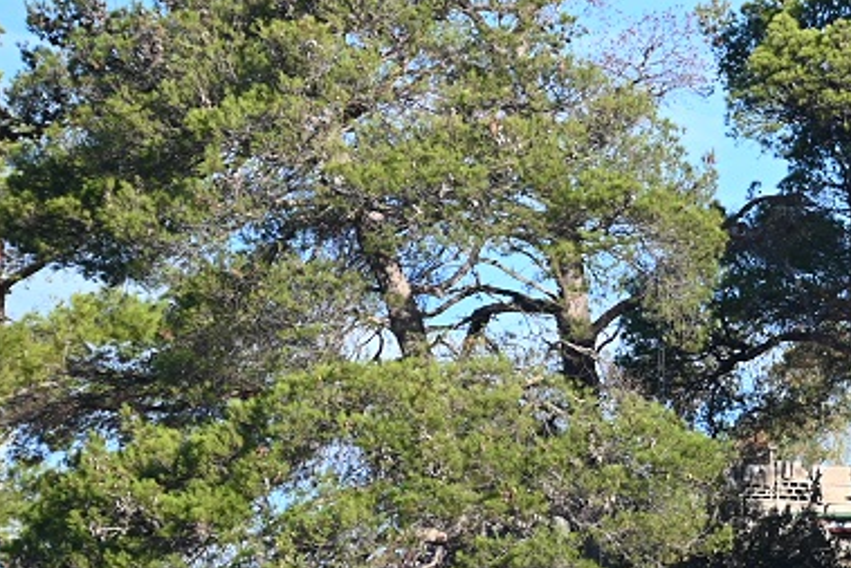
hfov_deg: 4.1
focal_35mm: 497
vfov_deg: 2.8
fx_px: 11752
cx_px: 1401
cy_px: 428
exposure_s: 1/1000
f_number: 4.8
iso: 320
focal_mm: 145
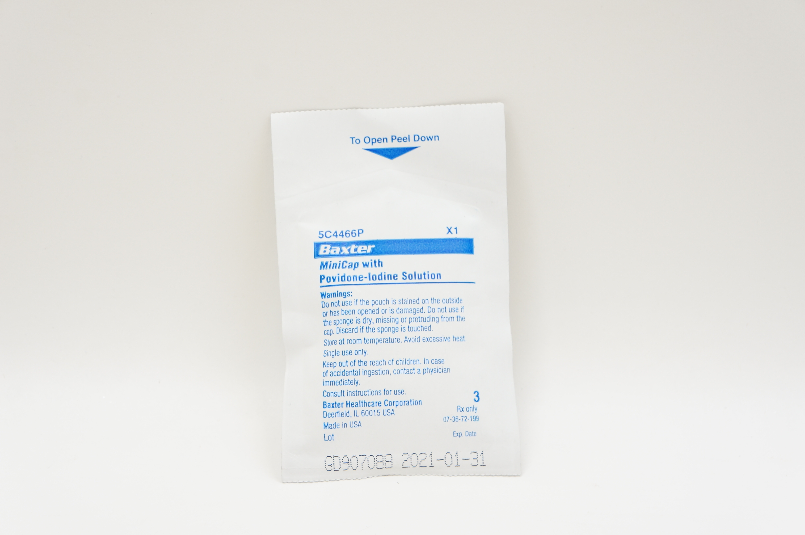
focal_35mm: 57
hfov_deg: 35.1
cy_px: 268
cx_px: 402
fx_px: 1273
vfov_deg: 23.7
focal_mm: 38
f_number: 7.1
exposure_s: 1/40
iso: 400
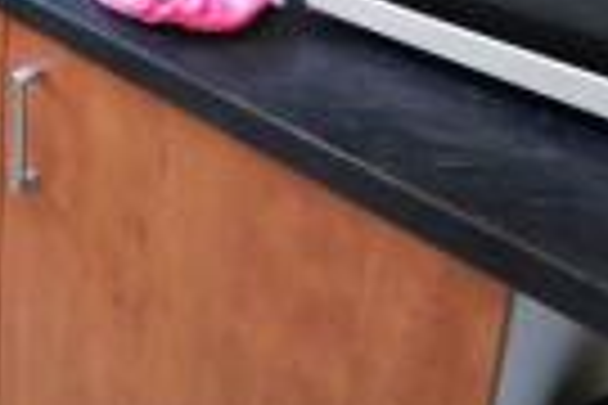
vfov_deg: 20.4
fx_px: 895
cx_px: -113
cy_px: -259
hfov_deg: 31.7
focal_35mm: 53
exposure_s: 1/6
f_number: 5
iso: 1000
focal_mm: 10
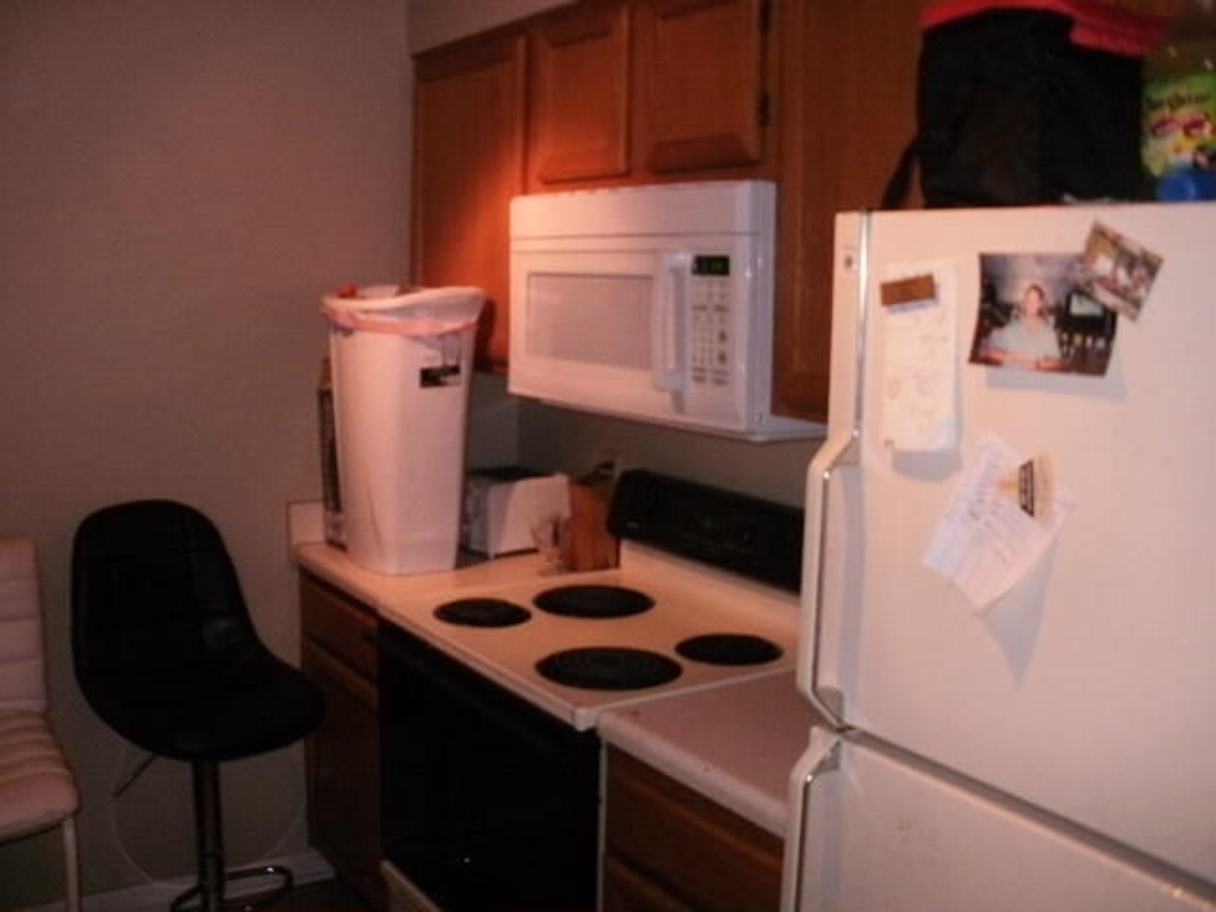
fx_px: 1265
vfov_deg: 39.7
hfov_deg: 51.4
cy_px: 456
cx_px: 608
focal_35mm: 36
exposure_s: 1/30
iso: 125
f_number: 3.5
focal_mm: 6.3
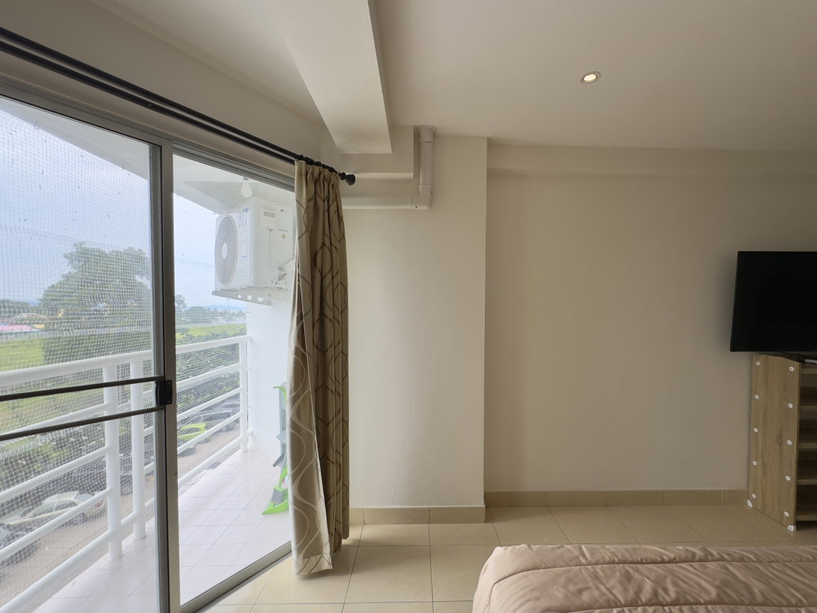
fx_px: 378
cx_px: 428
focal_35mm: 16
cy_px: 325
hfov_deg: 94.4
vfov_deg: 78.0
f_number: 2.2
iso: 40
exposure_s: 1/290
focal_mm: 2.22
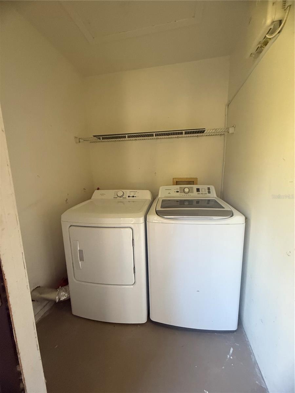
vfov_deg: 102.1
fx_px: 159
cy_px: 196
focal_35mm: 14
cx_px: 148
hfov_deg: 85.7
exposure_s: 1/63
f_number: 2.2
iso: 320
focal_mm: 2.22
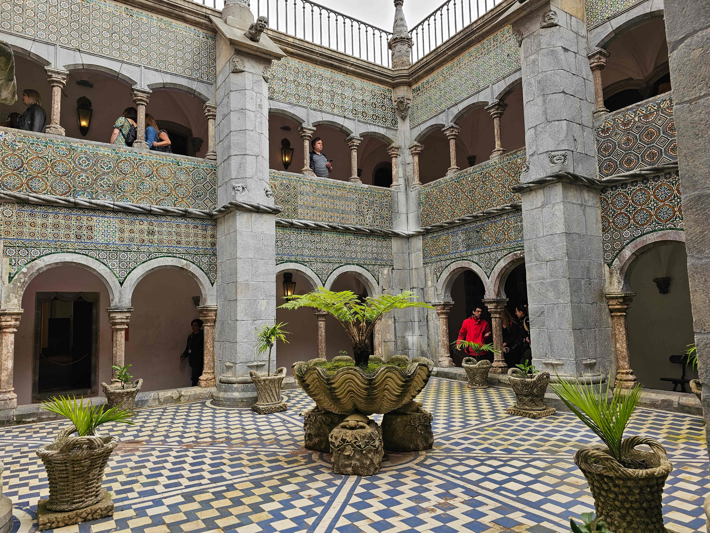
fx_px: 472
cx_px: 355
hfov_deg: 73.9
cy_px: 266
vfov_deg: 58.9
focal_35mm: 23
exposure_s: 1/180
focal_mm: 6.3
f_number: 1.7
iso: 20
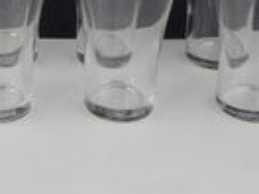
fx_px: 718
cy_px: -30
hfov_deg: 20.0
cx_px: 15
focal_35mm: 96
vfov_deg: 14.9
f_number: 4.7
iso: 250
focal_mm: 6.64
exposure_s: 1/160
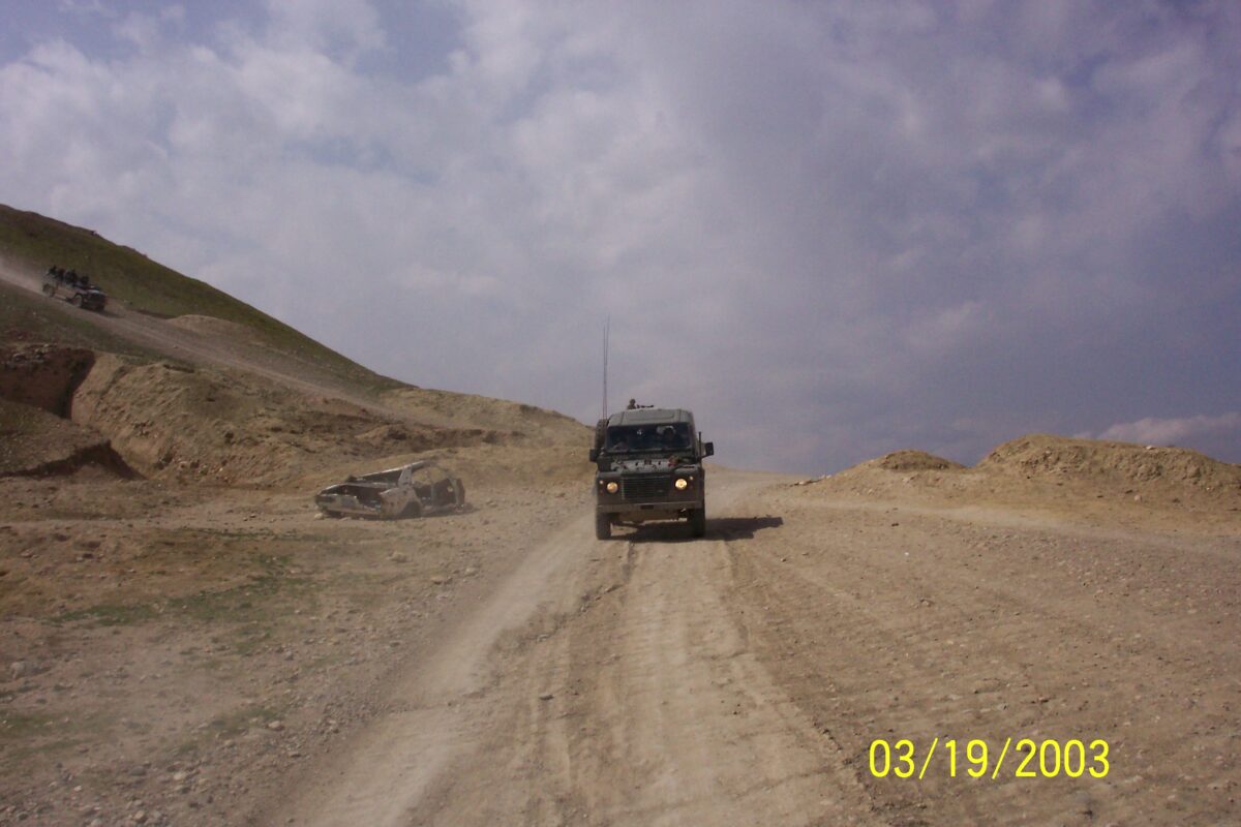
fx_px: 1206
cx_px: 620
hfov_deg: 54.4
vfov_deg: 37.9
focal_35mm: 35
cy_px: 414
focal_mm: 7.5
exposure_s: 1/700
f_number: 9.5
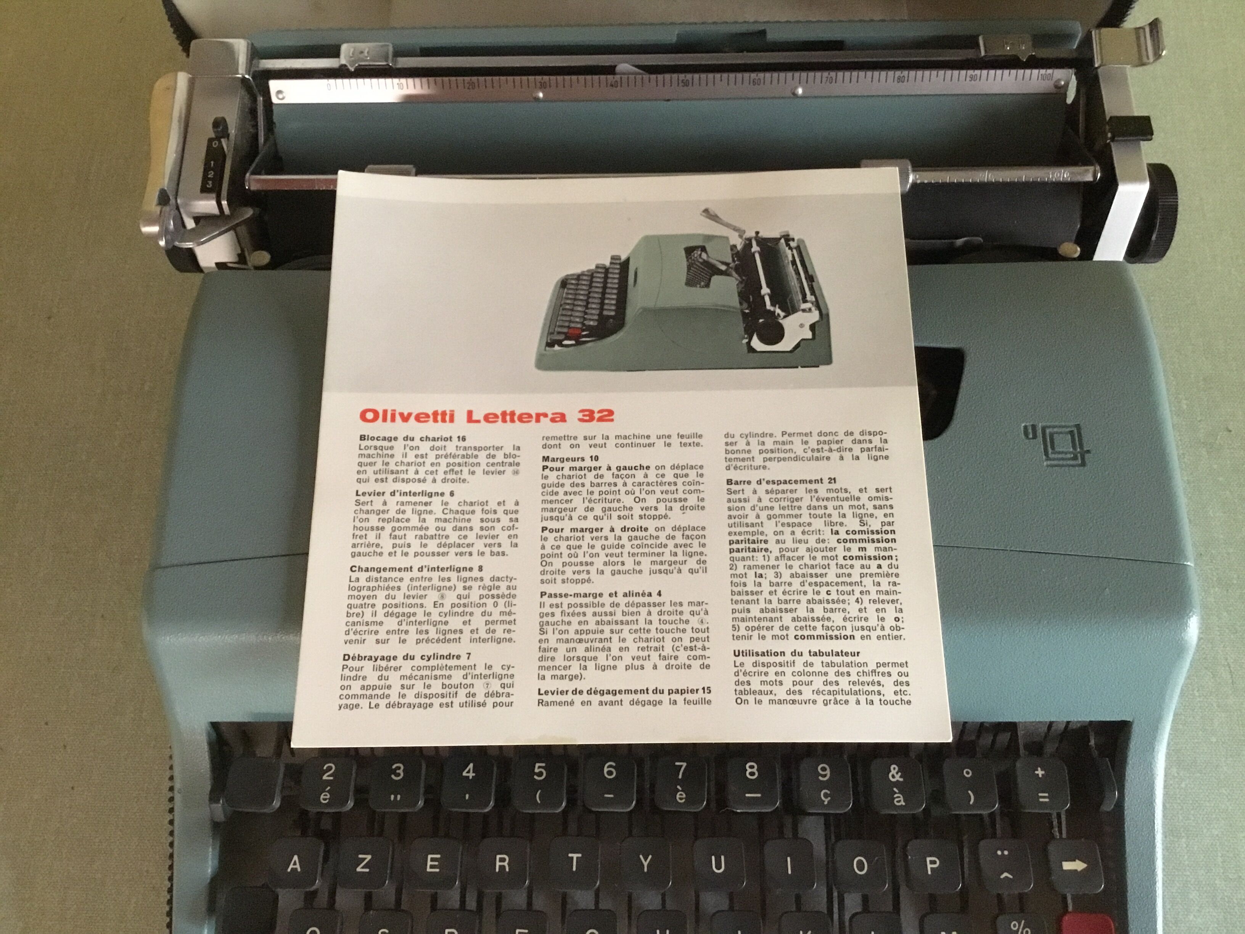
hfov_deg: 58.4
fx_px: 1115
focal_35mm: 31
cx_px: 622
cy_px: 467
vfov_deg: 45.4
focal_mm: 3.3
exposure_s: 1/17
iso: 400
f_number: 2.4
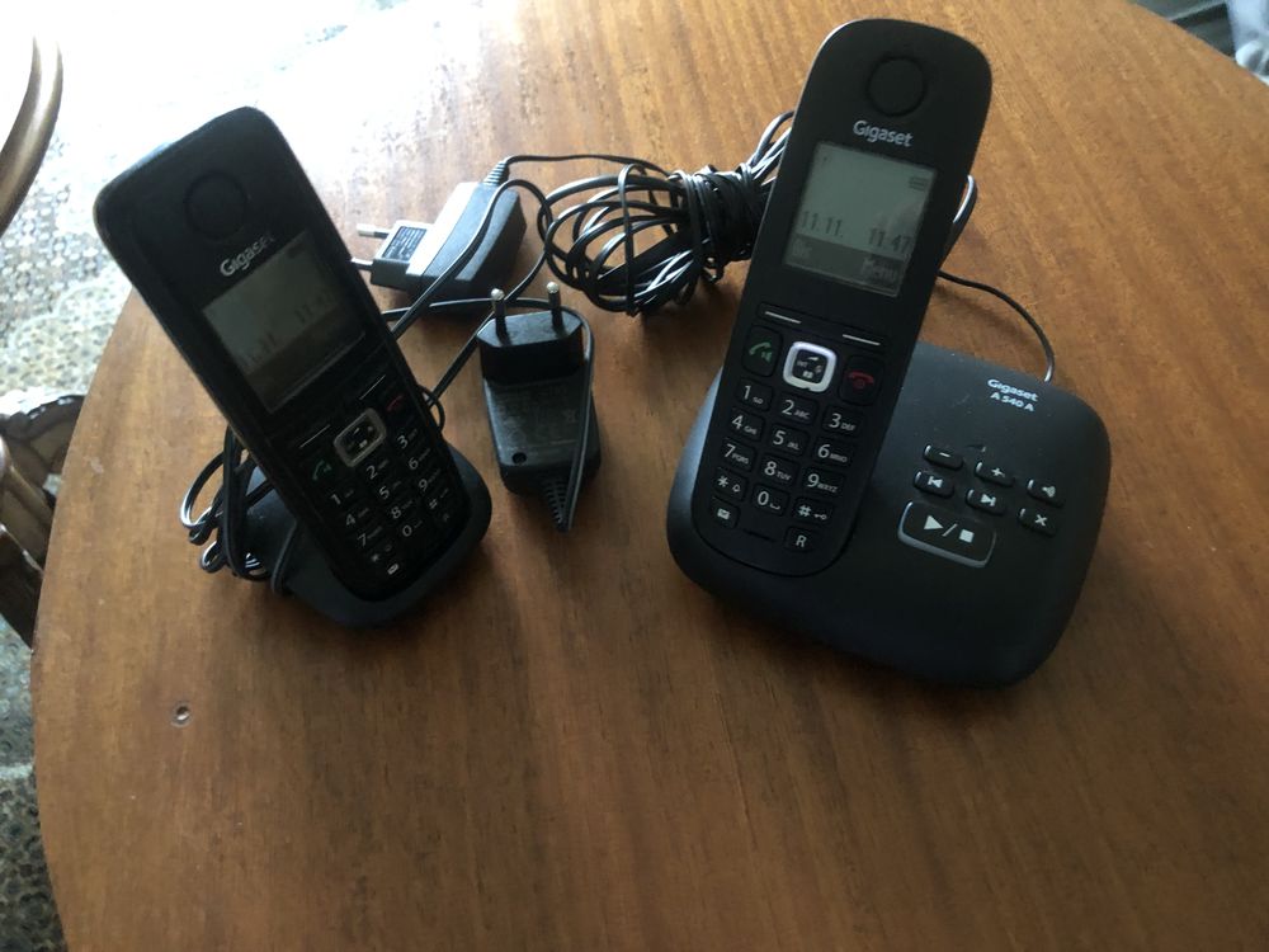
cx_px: 634
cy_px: 476
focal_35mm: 28
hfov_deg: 63.4
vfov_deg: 49.7
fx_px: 1026
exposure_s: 1/4
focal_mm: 3.99
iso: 125
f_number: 1.8
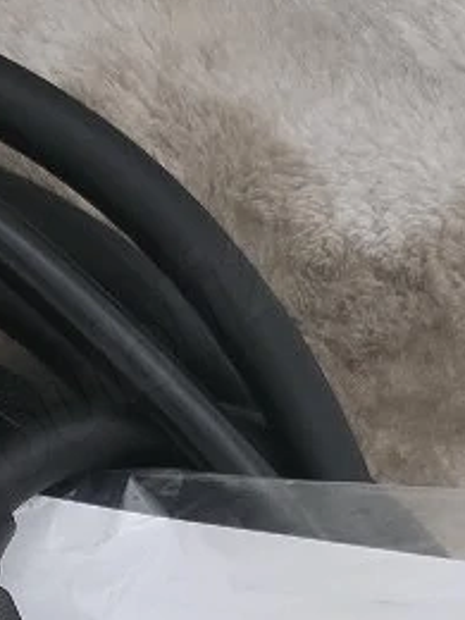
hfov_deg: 12.0
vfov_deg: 15.1
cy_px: 1010
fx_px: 2113
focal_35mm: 118
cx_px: -231
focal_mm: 6.3
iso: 1600
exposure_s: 1/50.3
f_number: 1.7
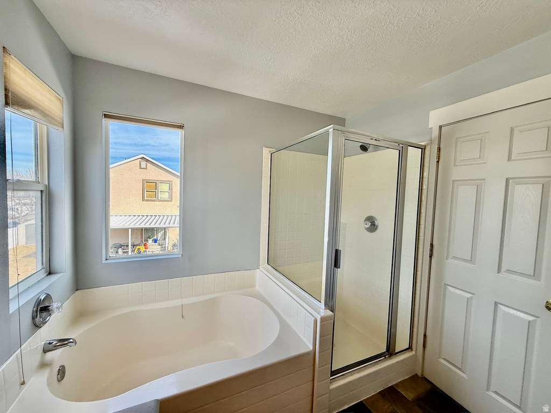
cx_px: 276
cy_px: 206
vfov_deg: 85.7
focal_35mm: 14
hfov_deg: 102.1
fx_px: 223
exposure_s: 1/144
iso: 64
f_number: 2.2
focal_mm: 2.22
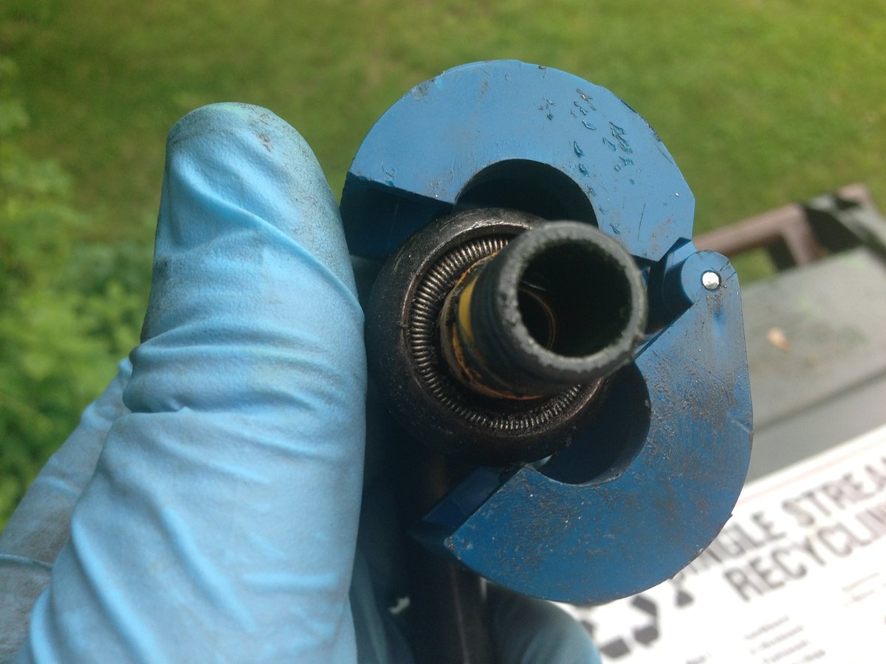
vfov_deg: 42.9
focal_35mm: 33
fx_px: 845
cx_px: 443
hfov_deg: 55.4
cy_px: 332
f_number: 2.4
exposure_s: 1/120
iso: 64
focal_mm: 4.13
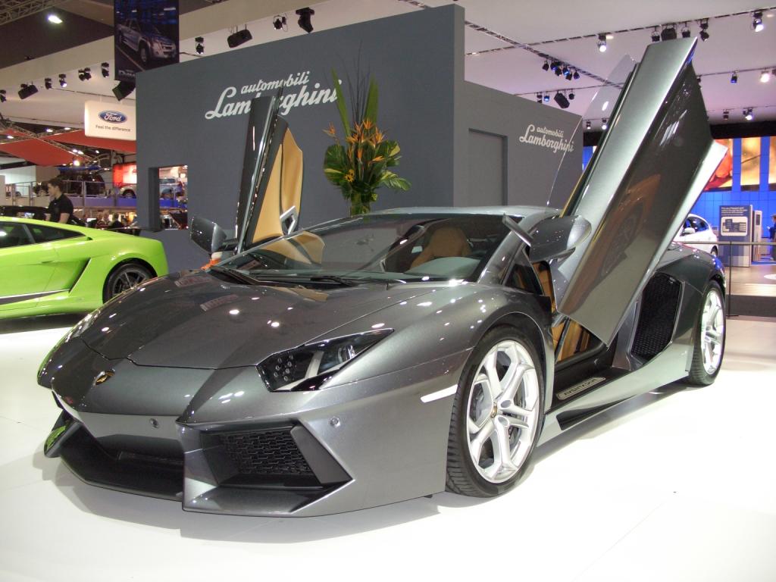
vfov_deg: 42.9
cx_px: 388
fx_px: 740
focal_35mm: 33
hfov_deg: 55.4
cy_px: 291
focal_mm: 7.1
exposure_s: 1/60
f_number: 2.8
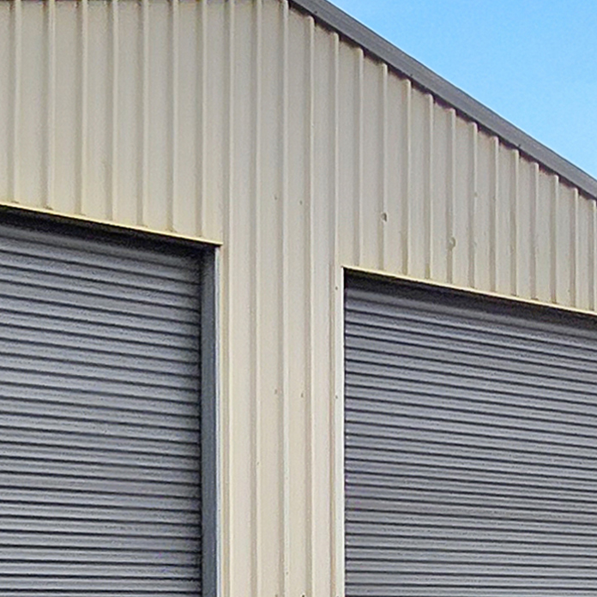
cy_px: 507
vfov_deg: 25.5
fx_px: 1288
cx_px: 45
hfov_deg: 25.2
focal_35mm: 66
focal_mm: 2.2
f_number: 2.2
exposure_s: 1/2000
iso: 50
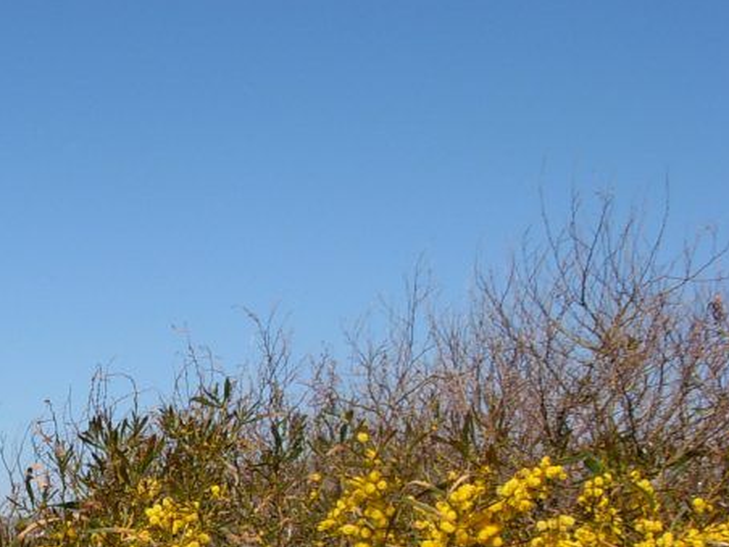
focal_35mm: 86
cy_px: 586
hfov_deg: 21.5
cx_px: -79
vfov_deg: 16.7
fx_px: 1811
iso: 79
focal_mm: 6.3
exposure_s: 1/609
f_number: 4.9
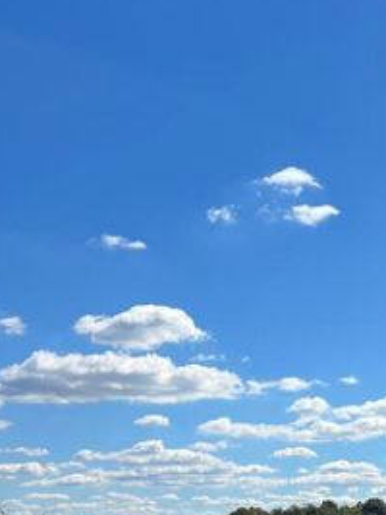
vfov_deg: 28.1
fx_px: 967
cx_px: 382
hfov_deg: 21.8
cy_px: 508
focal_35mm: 65
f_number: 1.5
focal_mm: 5.7
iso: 50
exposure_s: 1/6579
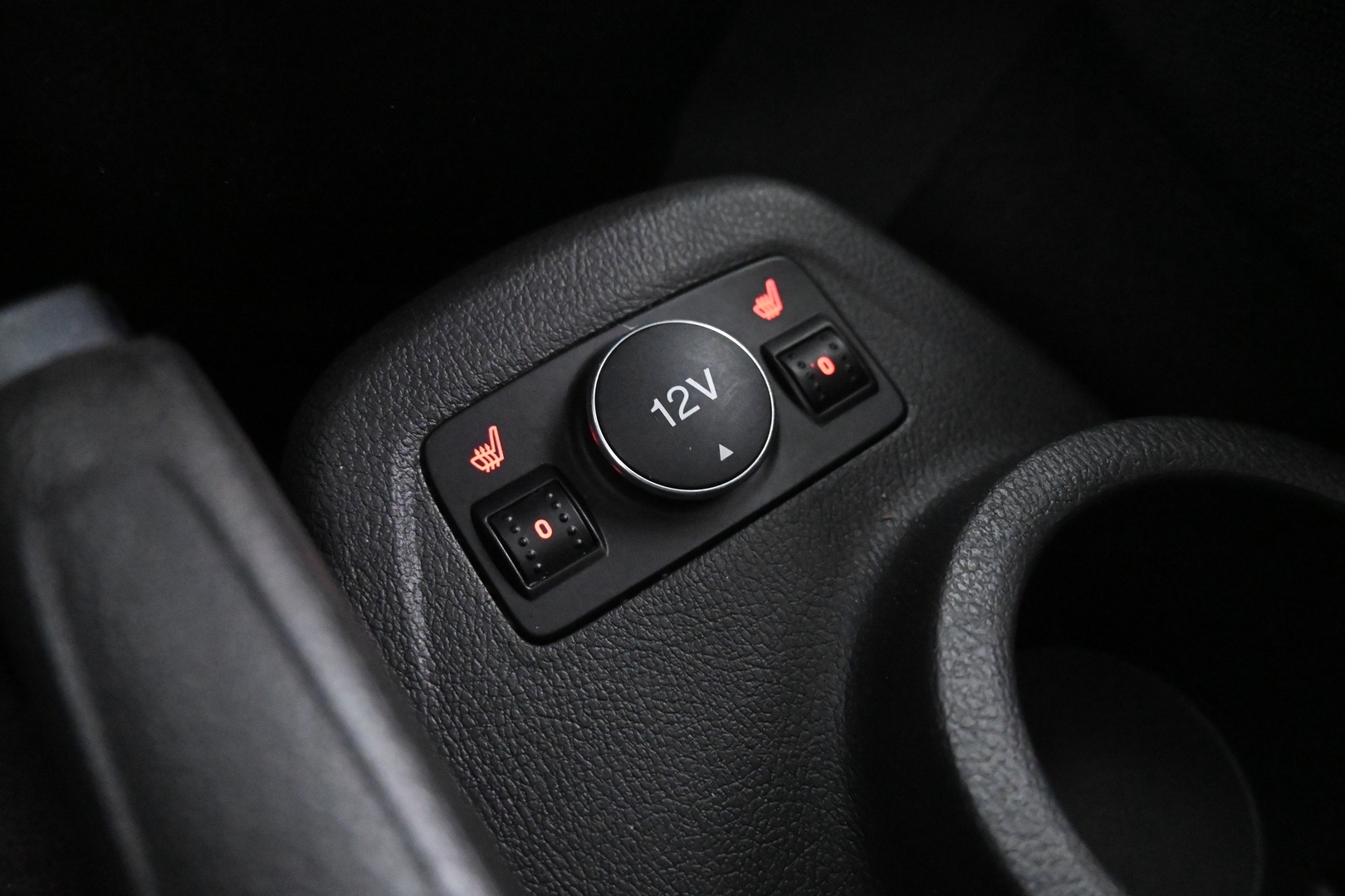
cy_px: 448
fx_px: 897
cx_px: 672
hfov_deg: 73.7
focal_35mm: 24
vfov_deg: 53.1
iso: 11400
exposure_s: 1/25
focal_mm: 16
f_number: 3.5
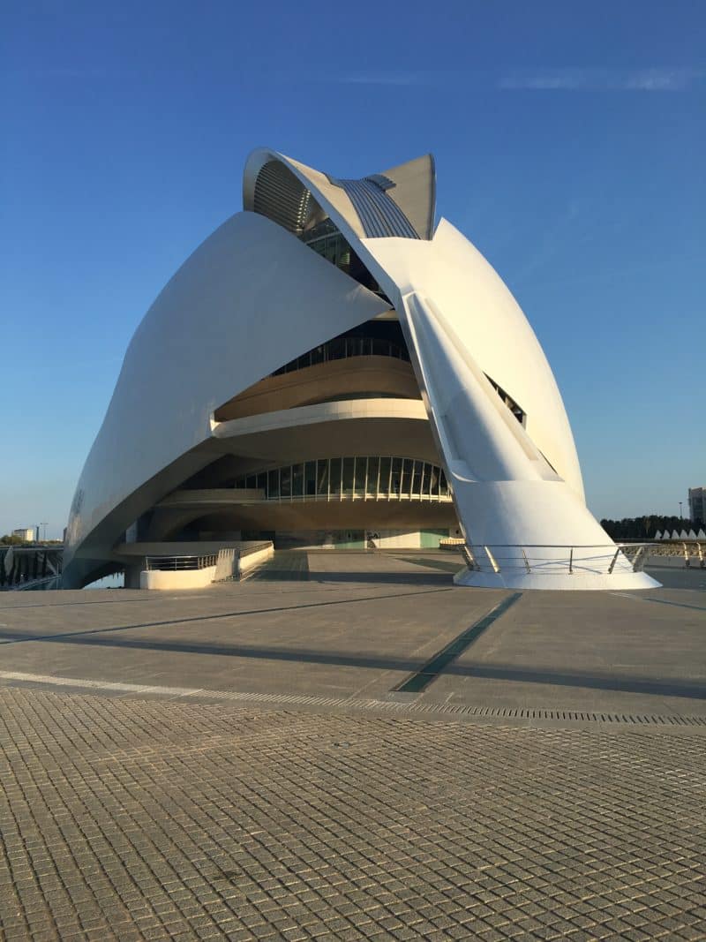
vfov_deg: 61.7
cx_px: 353
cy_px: 471
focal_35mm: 29
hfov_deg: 48.2
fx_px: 789
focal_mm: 4.15
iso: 25
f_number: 2.2
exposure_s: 1/1451
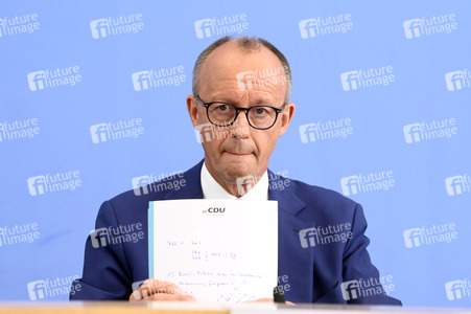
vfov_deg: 11.8
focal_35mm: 116
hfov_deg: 17.7
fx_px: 1517
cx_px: 236
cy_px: 157
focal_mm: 116
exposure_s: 1/640
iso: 3200
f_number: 5.6
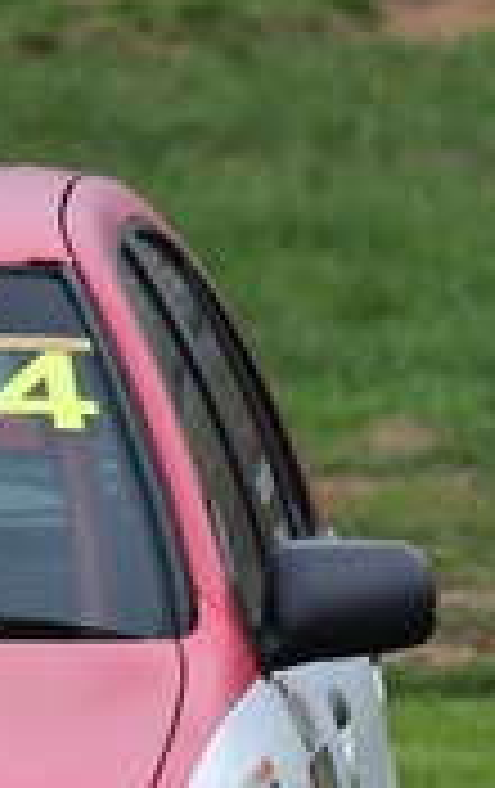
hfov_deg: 0.4
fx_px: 75044
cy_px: 802
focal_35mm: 3491
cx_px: -747
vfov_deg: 0.6
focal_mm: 500
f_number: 11
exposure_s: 1/640
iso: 800
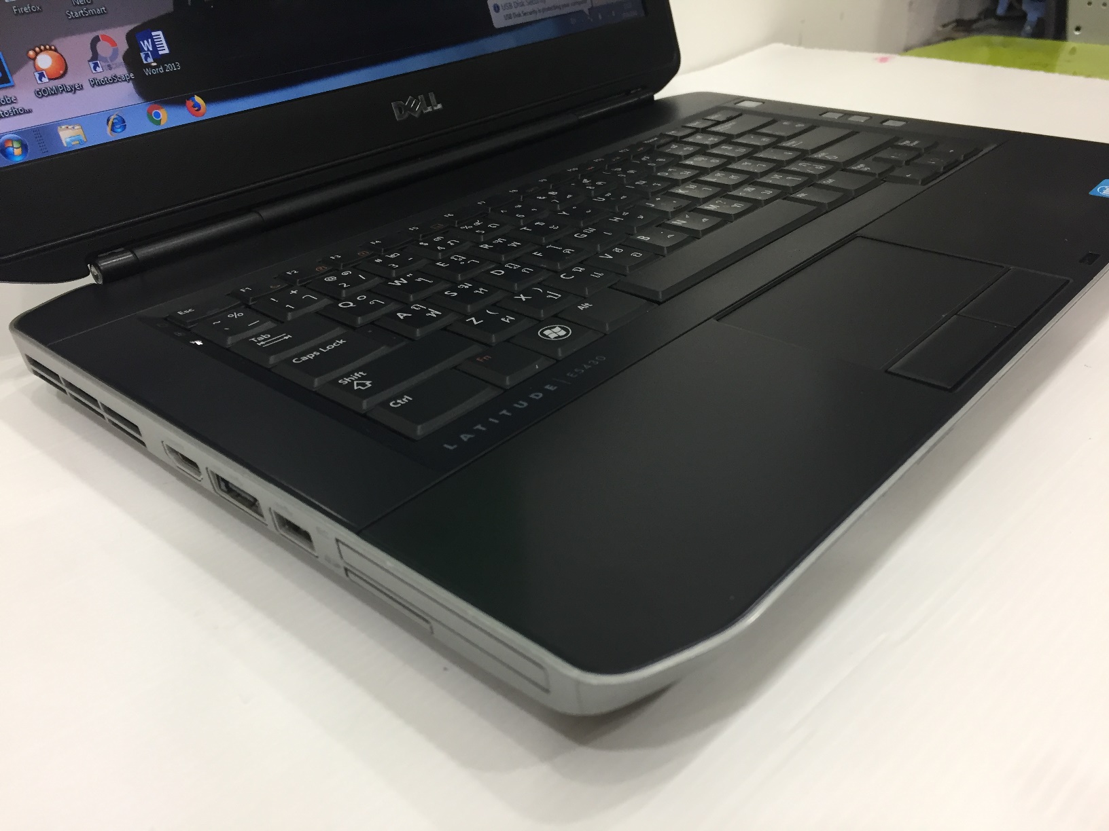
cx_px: 554
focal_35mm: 29
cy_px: 416
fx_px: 929
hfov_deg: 61.7
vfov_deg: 48.2
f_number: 2.2
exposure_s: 1/33
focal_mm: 4.15
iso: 125
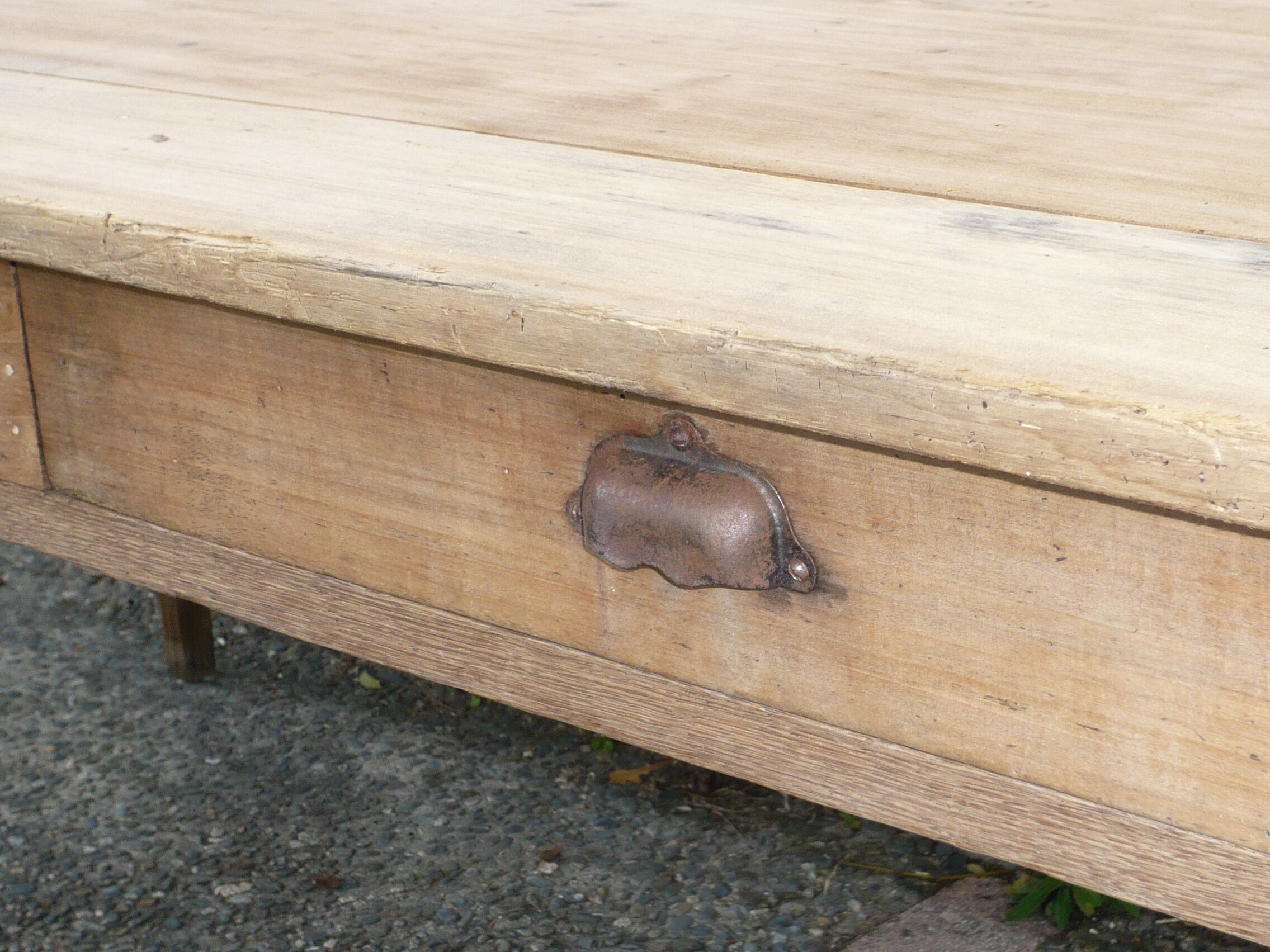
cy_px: 611
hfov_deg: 28.1
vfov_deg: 21.3
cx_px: 801
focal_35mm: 69
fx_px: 2531
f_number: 3.8
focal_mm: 8.4
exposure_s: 1/60
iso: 100
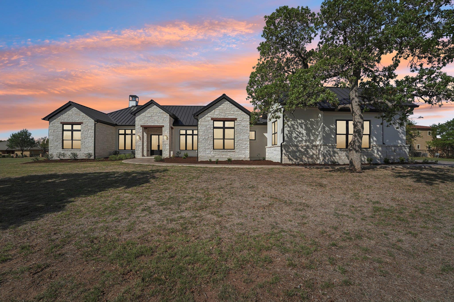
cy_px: 151
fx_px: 194
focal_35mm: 15
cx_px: 227
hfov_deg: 98.9
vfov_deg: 75.8
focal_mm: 15.4
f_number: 8
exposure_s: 1/2000
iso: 800
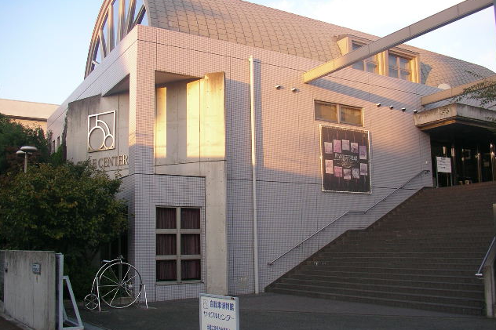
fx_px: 537
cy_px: 183
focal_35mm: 39
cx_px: 249
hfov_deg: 49.6
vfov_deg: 34.2
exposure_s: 1/80
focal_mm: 5.7
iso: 50
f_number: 2.8
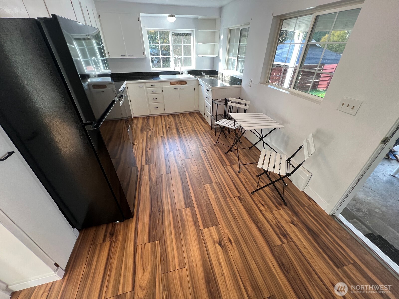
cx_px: 200
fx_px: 150
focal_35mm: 13
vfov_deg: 89.9
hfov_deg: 106.2
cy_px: 150
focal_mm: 1.57
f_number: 1.8
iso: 200
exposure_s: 1/60
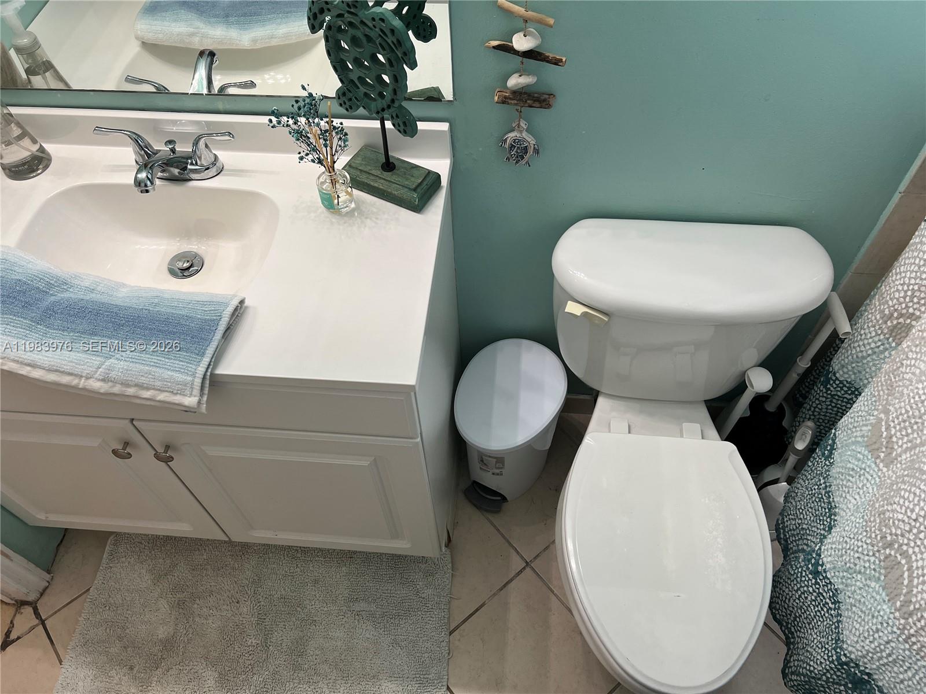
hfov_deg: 67.3
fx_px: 696
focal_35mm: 26
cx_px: 463
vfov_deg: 53.1
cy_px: 347
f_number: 1.5
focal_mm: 5.7
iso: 125
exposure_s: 1/120
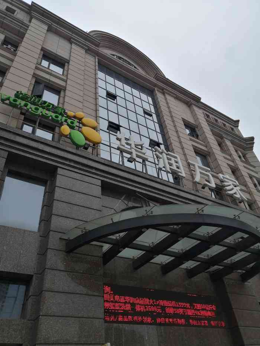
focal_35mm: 27
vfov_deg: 65.3
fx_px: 270
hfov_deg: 51.4
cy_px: 173
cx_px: 130
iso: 50
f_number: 2.2
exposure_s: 1/833
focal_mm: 3.81
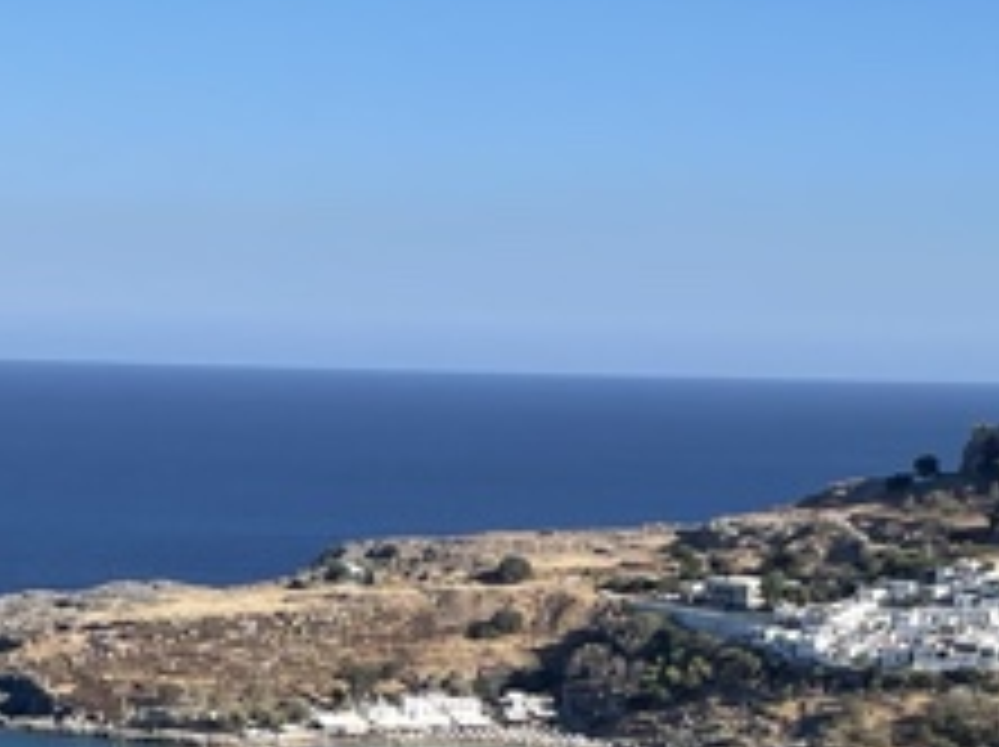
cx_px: 351
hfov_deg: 16.4
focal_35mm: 120
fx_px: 3459
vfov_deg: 11.7
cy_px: 1197
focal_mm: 4.2
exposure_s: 1/3401
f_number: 1.6
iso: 32
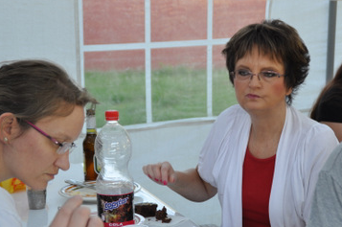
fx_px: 996
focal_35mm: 105
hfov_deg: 19.4
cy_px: 129
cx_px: 228
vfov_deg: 13.0
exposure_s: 1/125
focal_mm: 50
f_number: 5.6
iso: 360
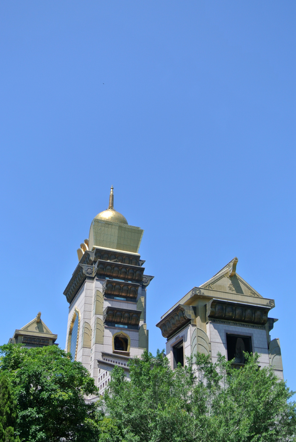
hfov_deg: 33.5
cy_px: 221
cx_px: 148
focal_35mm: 40
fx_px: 492
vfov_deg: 48.4
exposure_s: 1/500
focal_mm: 15.1
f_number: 4.2
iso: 100
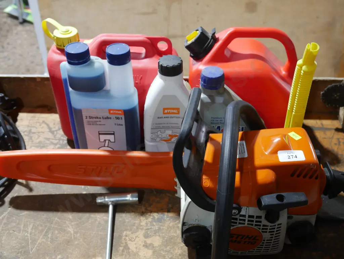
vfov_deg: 36.0
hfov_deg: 46.8
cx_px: 172
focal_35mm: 40
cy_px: 130
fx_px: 398
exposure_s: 1/60
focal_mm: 20
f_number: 4.5
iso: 800
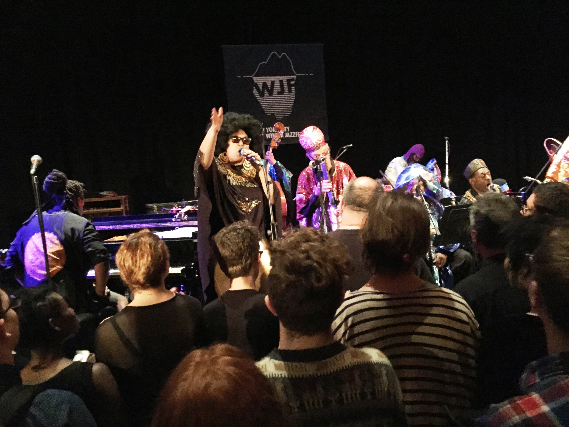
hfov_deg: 61.7
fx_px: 477
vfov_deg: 48.2
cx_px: 284
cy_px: 214
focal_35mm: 29
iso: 2000
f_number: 2.2
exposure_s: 1/15
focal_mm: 4.15
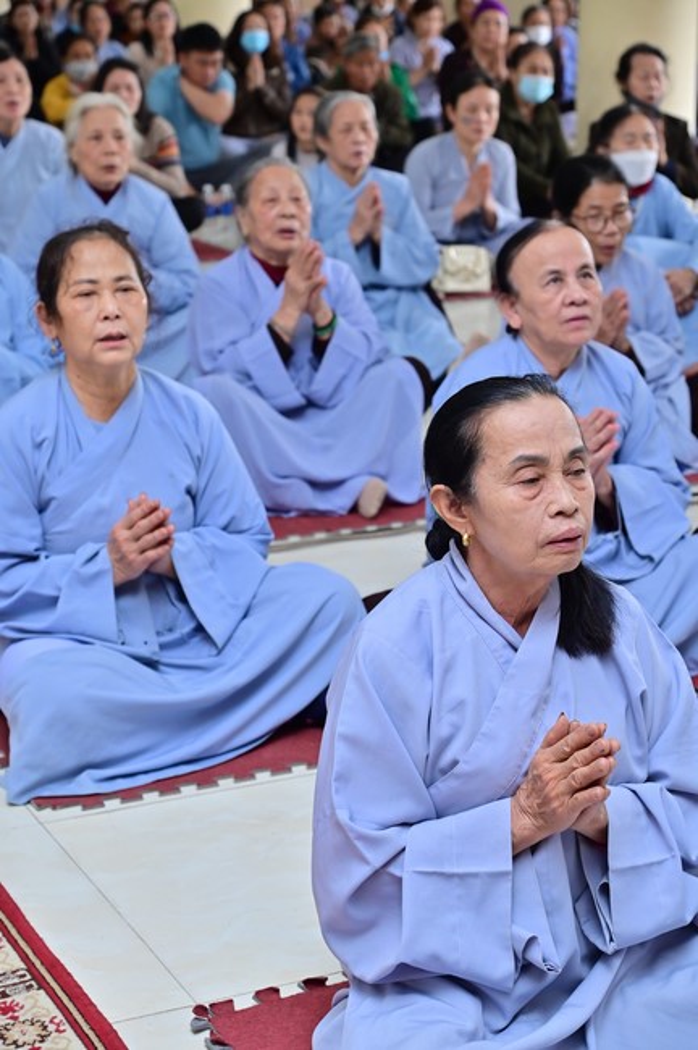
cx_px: 349
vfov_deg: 27.0
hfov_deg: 18.1
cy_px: 525
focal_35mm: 75
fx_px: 2186
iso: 1600
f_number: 6.3
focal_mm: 75
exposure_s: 1/200
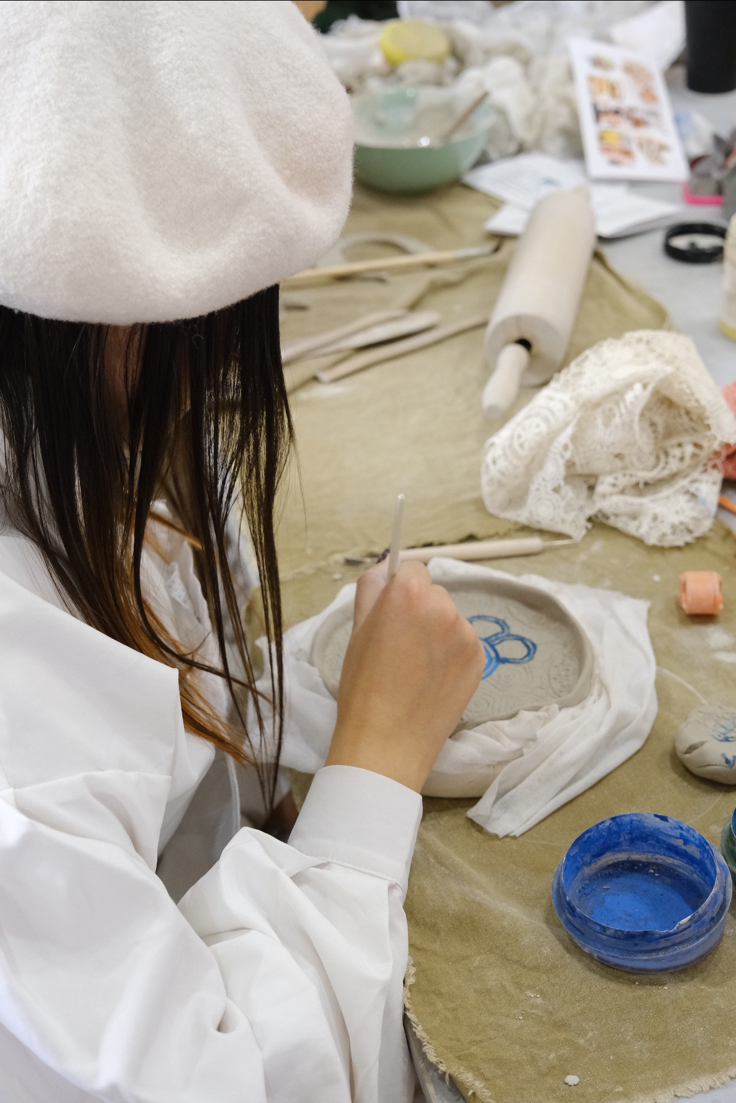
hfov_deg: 26.5
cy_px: 552
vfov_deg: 38.9
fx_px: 1564
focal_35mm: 51
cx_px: 368
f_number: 4
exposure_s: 1/15
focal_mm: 34.2
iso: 2500
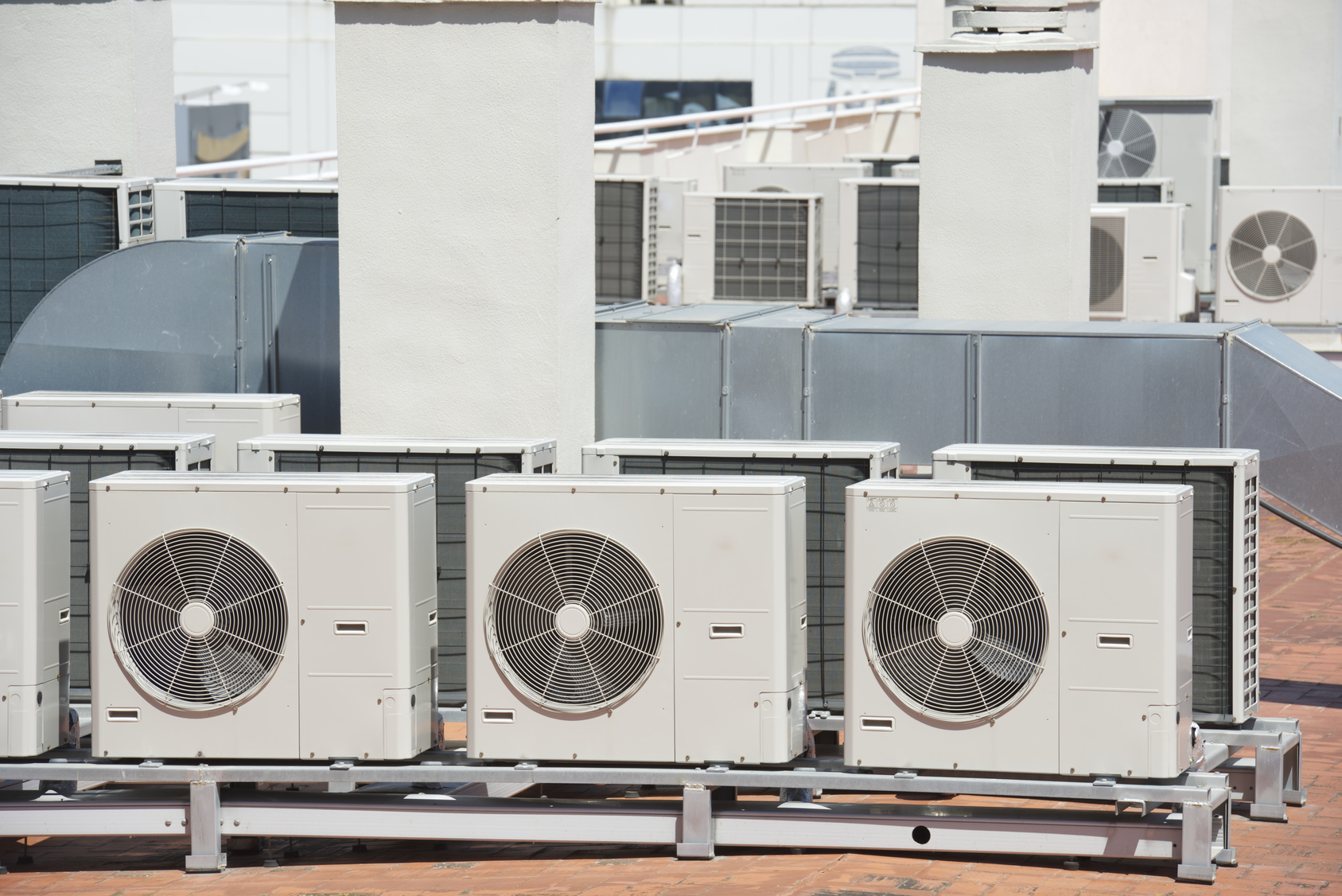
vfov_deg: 6.9
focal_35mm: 200
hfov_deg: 10.3
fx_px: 7458
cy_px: 448
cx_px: 671
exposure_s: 1/125
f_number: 11
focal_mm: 200
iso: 100
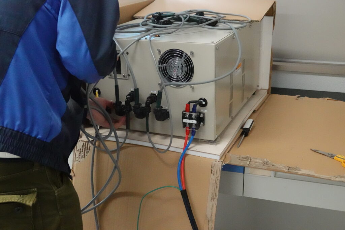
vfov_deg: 28.1
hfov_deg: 41.1
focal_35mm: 48
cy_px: 115
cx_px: 172
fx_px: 460
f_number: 4
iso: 6400
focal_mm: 17.88
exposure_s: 1/500
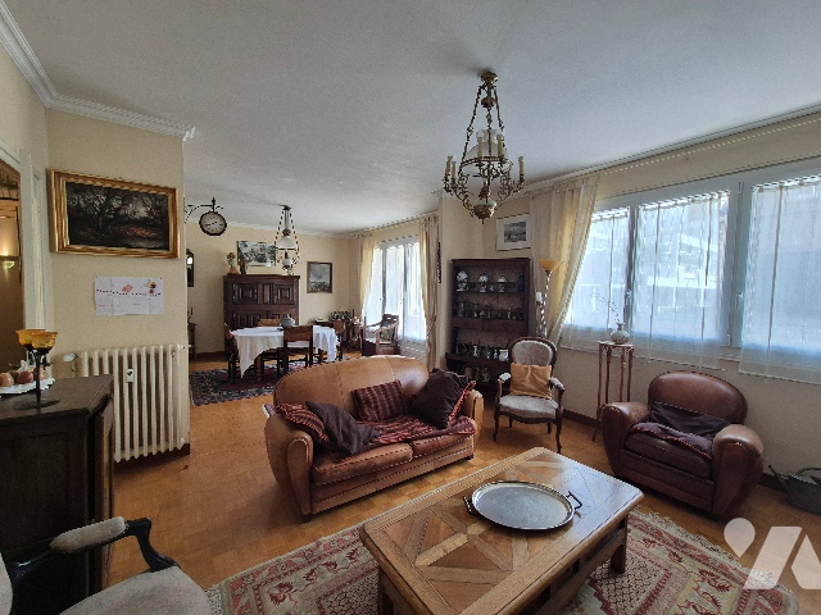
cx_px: 410
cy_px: 308
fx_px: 308
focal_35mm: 13
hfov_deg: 106.2
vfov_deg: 89.9
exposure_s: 1/50
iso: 80
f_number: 2.2
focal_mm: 2.2
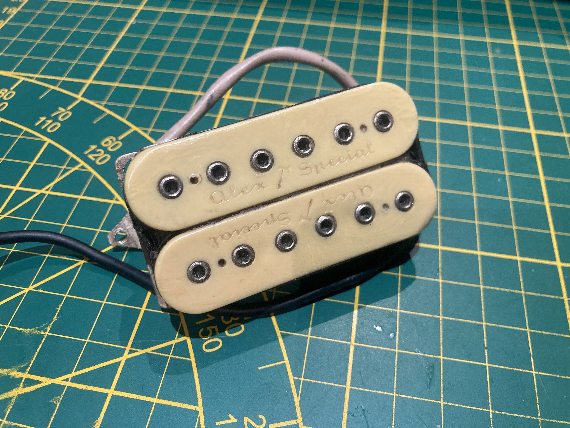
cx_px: 285
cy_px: 214
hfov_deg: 63.4
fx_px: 461
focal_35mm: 28
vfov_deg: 49.7
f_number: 1.8
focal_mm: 3.99
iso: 250
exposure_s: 1/60
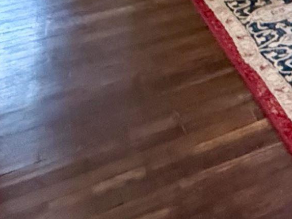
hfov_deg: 19.7
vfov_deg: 15.6
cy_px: -218
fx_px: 633
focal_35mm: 75
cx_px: 516
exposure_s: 1/40
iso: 1000
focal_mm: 2.22
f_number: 2.2
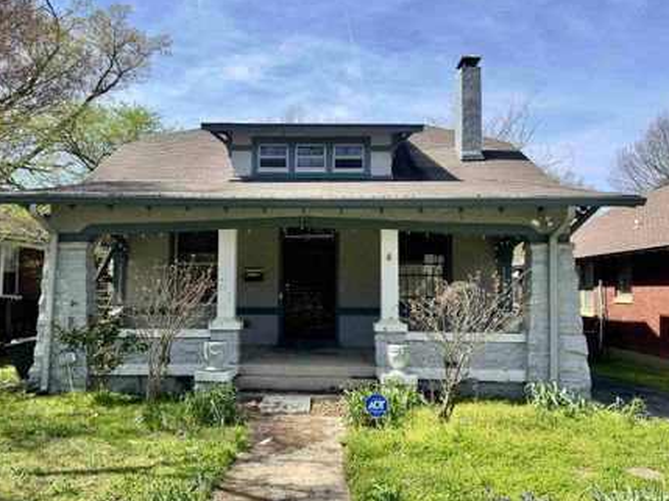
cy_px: 260
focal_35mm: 28
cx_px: 301
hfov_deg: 63.3
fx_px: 541
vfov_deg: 49.7
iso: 80
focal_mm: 6.76
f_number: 1.78
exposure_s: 1/2833
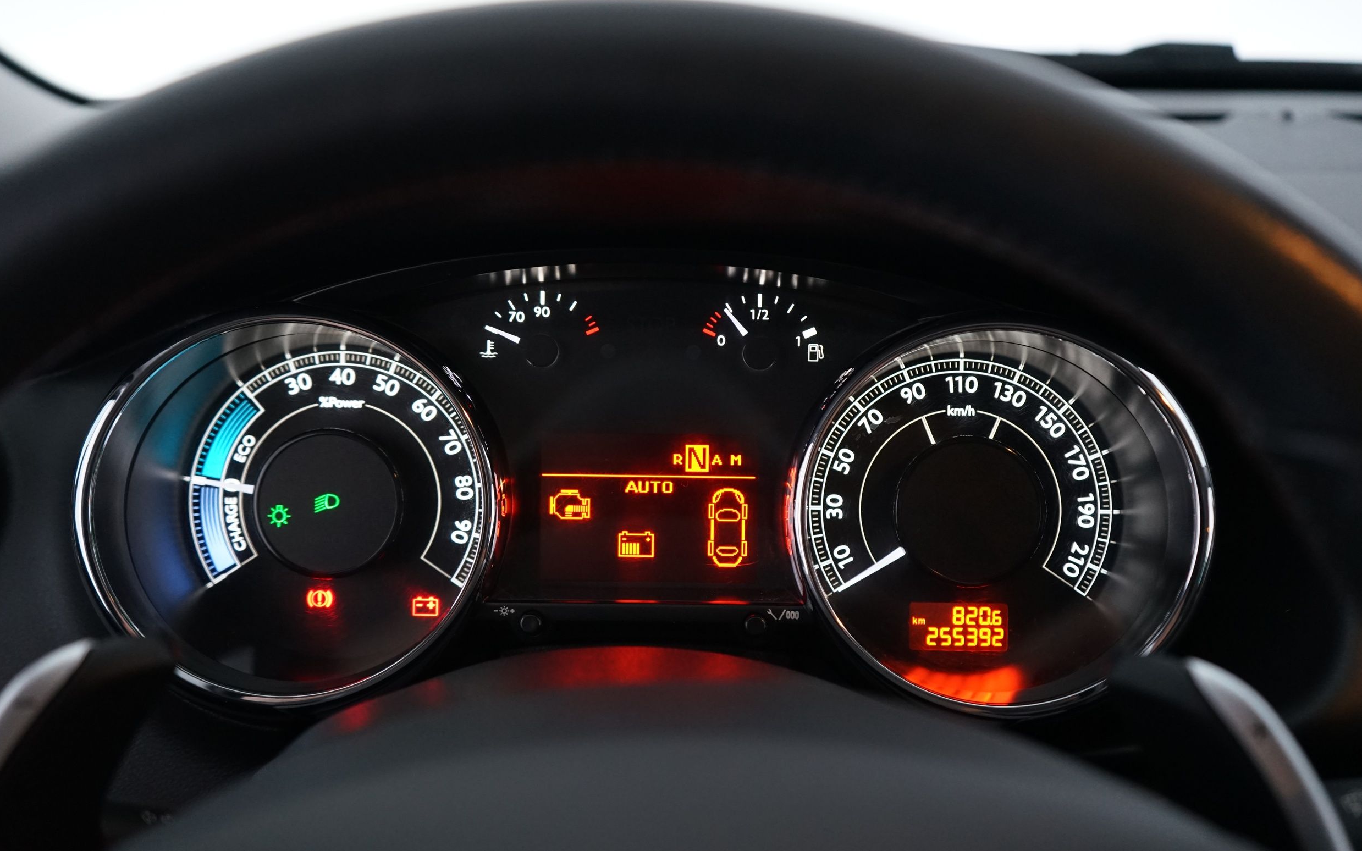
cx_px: 676
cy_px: 438
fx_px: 1336
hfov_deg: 54.0
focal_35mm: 36
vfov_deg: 35.3
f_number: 4
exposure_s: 1/40
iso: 2000
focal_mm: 35
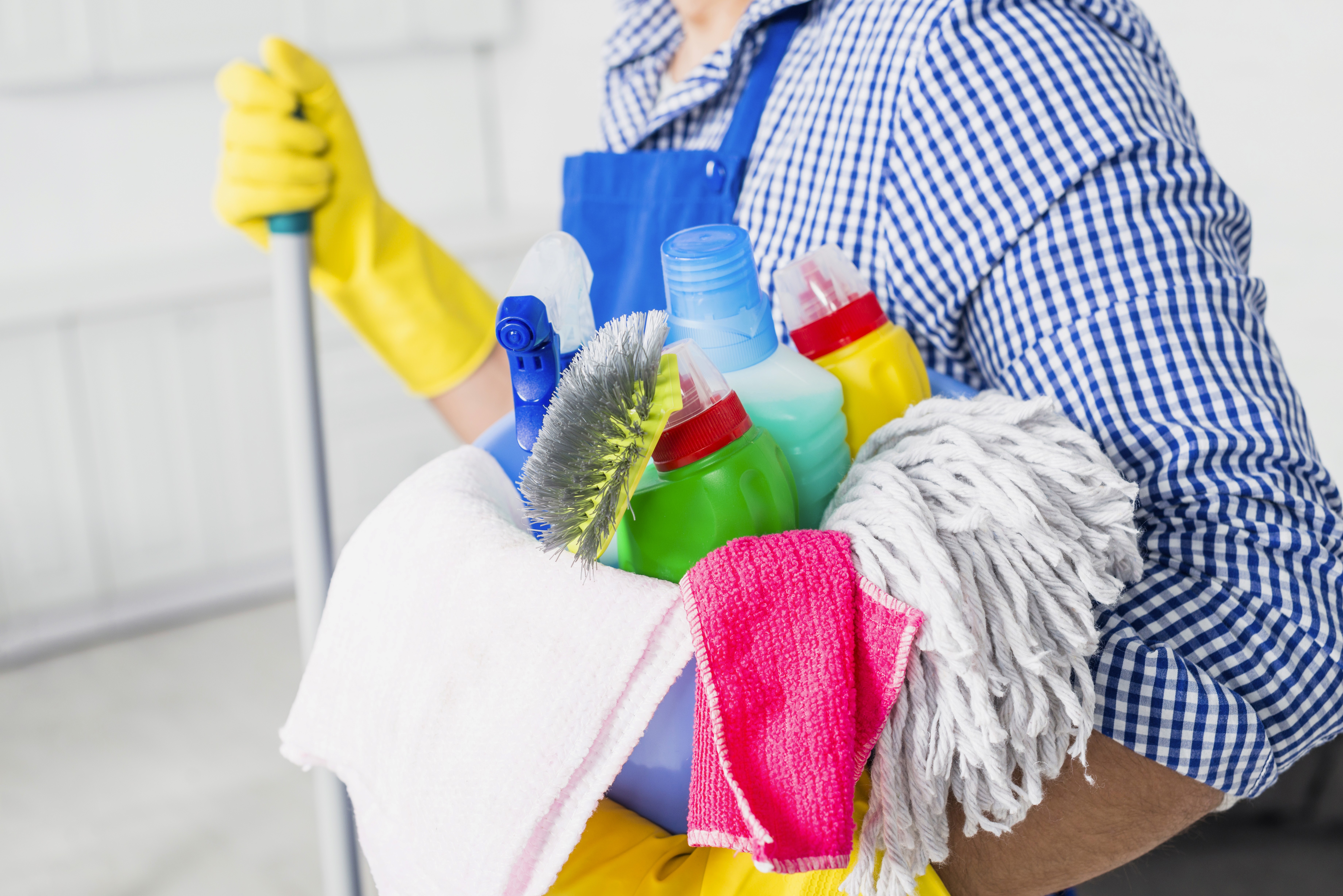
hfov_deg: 39.6
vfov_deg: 27.0
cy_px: 448
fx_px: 1866
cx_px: 672
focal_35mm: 50
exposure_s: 1/160
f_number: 5.6
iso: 160
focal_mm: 50
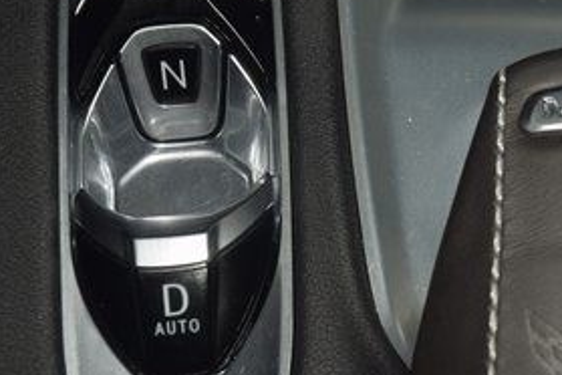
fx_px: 2576
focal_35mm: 165
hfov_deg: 12.3
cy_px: 78
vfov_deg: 8.3
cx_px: 594
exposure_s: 1/60
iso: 100
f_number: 8
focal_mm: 48
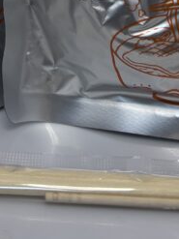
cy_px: -182
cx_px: 15
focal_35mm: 108
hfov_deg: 13.6
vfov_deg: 15.7
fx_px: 745
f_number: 1.6
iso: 32
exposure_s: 1/133
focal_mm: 5.96
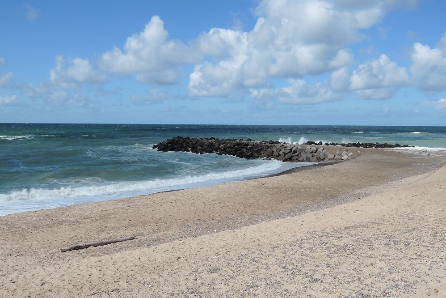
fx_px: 434
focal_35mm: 35
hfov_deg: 54.3
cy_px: 147
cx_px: 245
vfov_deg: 37.9
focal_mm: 6
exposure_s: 1/250
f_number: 3.2
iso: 80
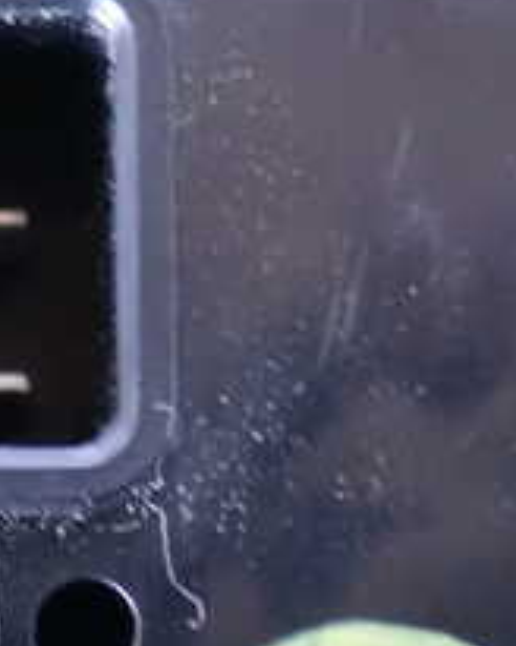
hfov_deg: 7.5
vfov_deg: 9.5
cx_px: -123
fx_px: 3875
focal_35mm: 203
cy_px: 284
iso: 1600
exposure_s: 1/10
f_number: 3.9
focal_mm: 12.73
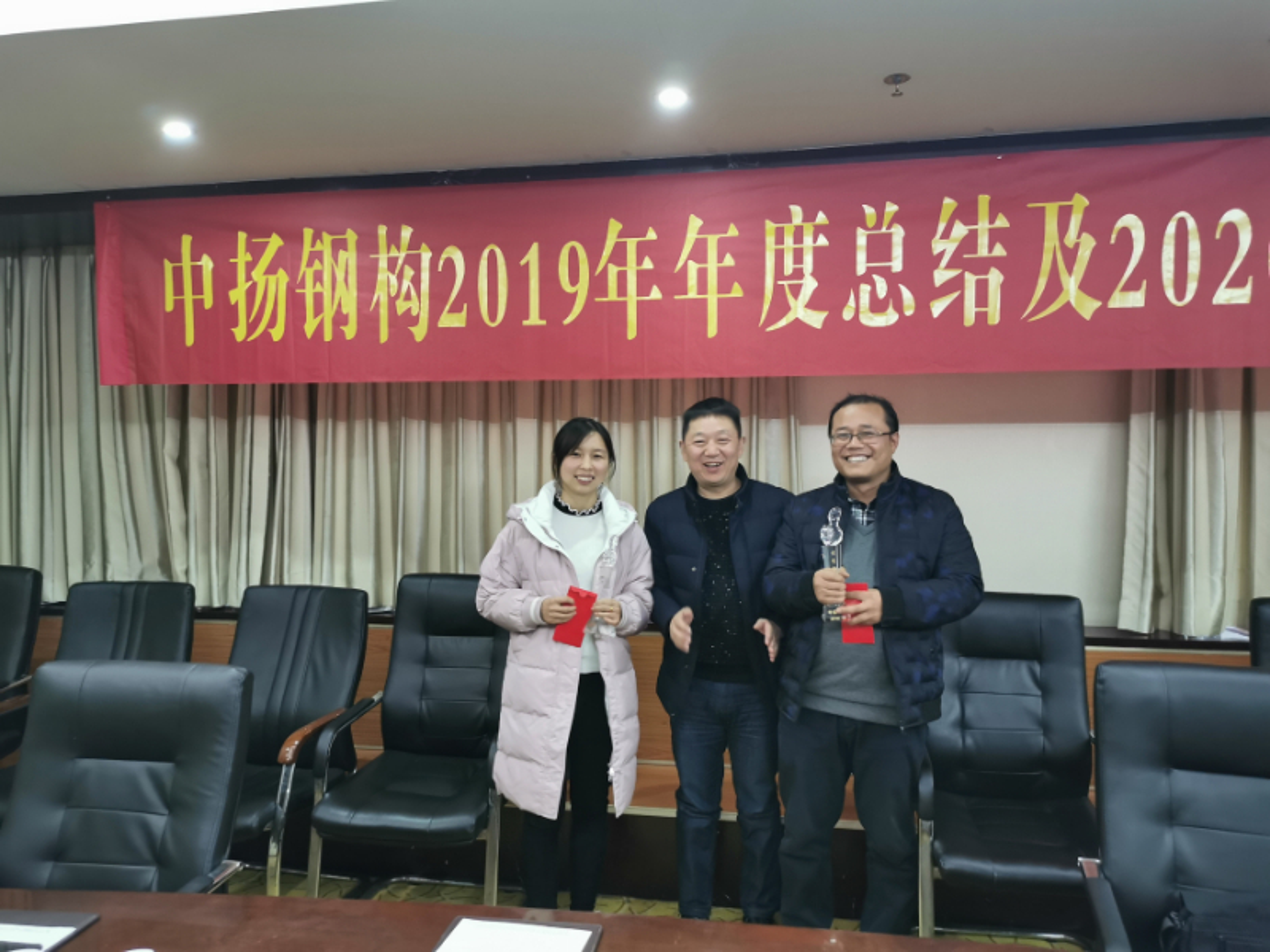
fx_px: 991
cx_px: 635
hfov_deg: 65.3
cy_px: 476
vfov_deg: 51.4
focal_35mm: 27
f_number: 1.8
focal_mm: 5.58
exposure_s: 1/33.3
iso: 320
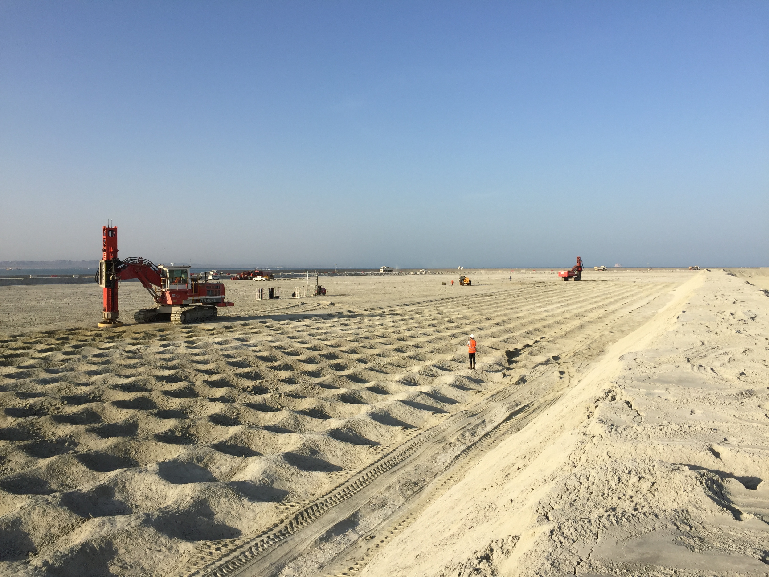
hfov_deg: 61.7
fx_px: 644
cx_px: 384
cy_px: 288
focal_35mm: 29
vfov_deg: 48.2
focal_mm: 4.15
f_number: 2.2
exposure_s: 1/1980
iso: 32
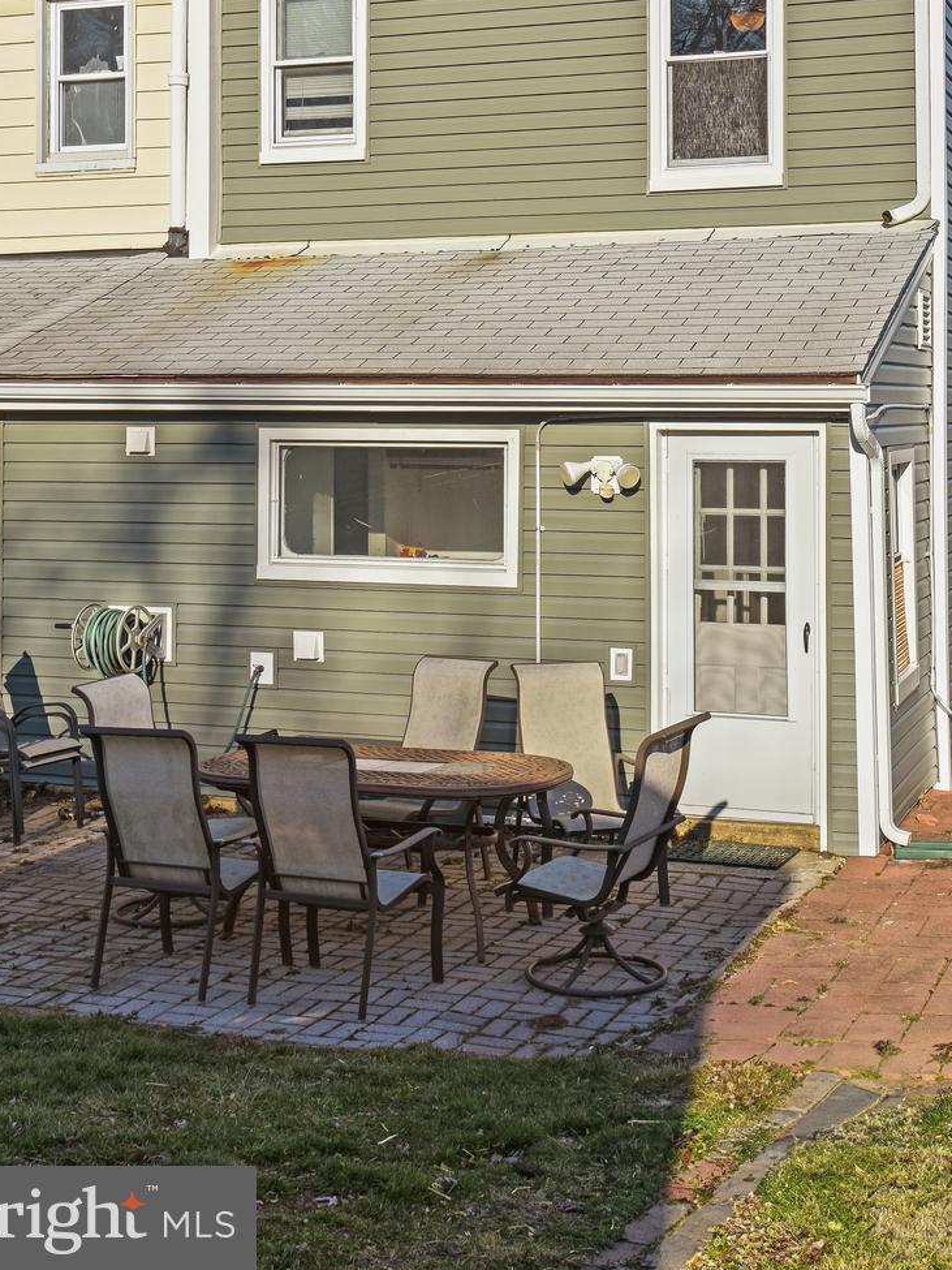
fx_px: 1834
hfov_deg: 29.0
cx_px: 598
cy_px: 272
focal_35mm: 50
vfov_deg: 37.0
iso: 100
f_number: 9
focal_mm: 22
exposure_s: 1/200
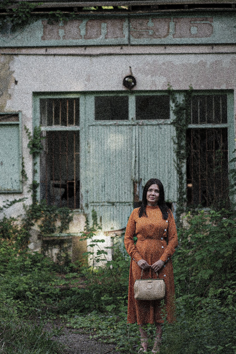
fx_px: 834
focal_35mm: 85
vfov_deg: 23.9
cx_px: 118
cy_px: 177
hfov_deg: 16.1
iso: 100
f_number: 2.5
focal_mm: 85
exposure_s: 1/160
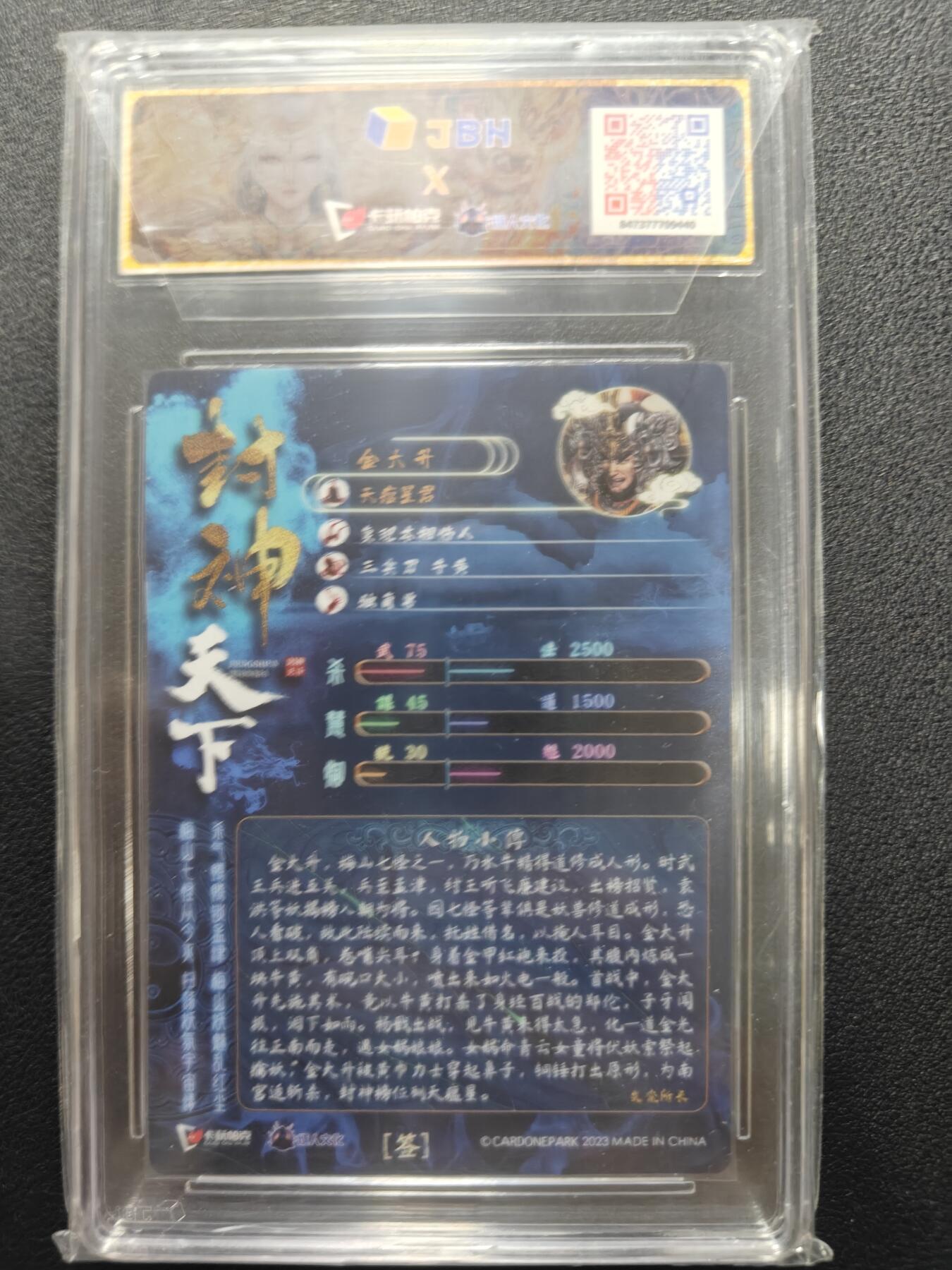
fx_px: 880
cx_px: 476
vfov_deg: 71.6
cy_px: 635
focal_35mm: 24
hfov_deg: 56.8
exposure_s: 1/38
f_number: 1.8
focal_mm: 5.59
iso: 160
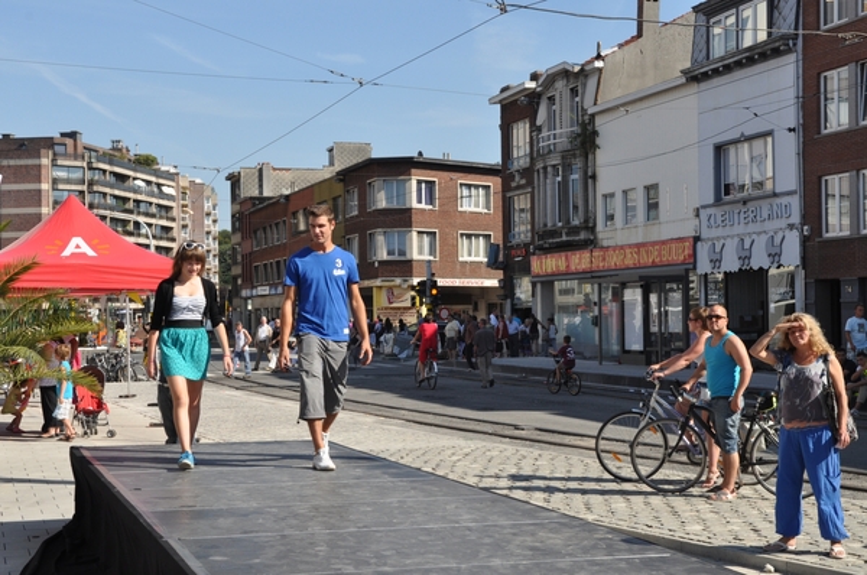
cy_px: 288
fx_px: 1371
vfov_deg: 23.7
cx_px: 434
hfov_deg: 35.1
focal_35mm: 57
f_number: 10
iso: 400
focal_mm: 38
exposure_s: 1/400
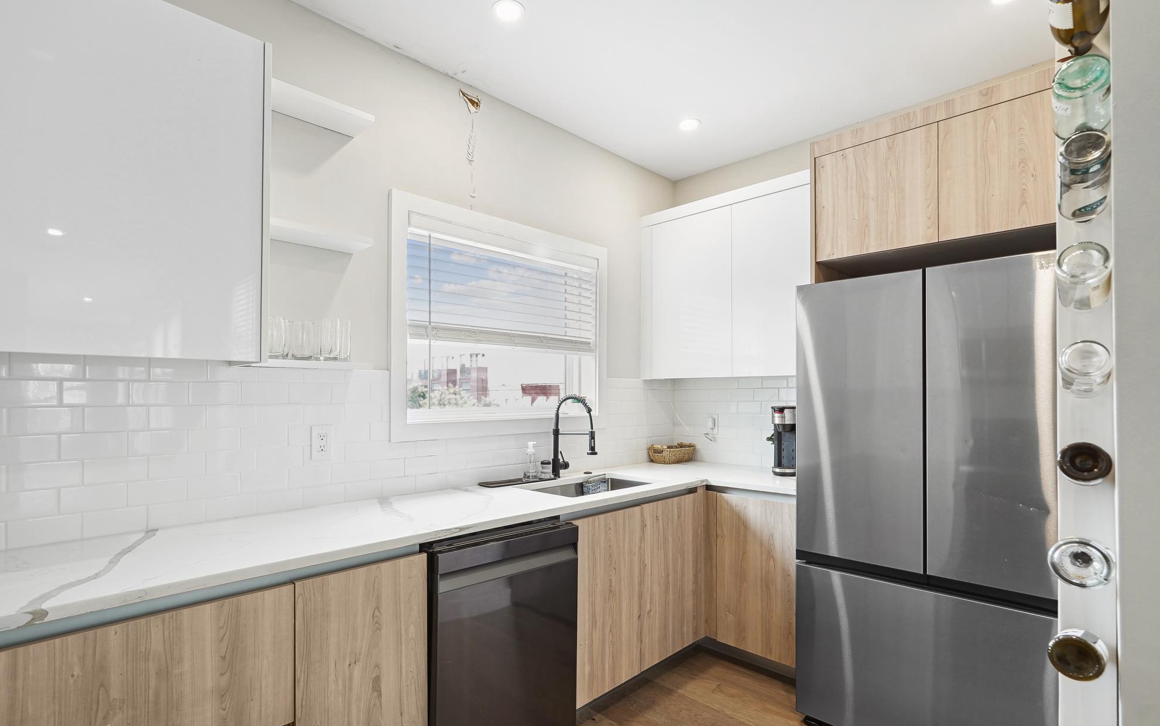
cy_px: 390
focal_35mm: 18
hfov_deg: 92.6
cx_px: 561
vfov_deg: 66.3
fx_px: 554
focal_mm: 16.5
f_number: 7.1
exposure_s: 1/15
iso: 400
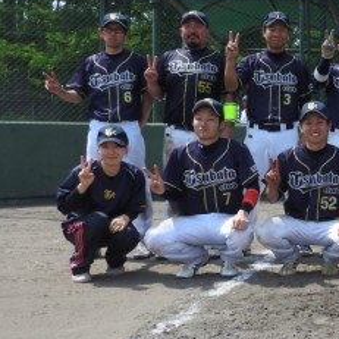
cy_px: 144
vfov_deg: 25.0
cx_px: 439
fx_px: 764
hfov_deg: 22.4
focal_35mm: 69
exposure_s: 1/640
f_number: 3.5
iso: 100
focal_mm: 5.4
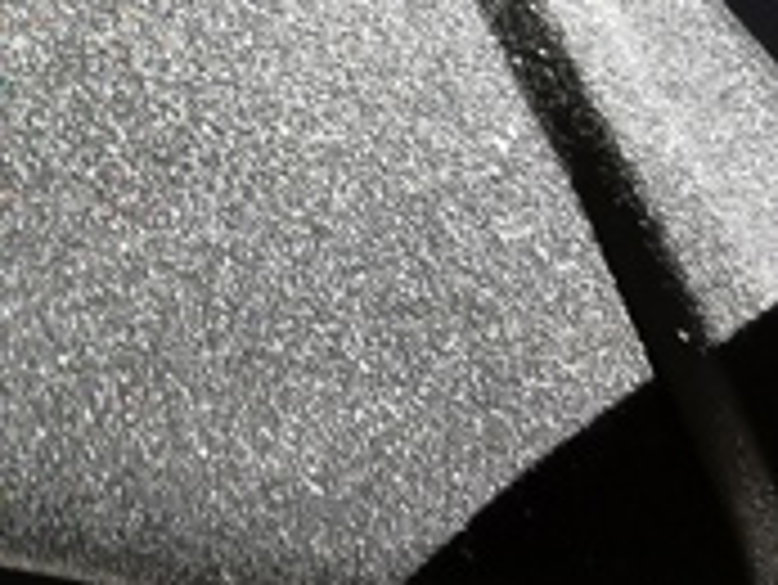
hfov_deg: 14.7
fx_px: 2699
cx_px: -549
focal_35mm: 120
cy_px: -198
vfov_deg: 12.0
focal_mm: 2.26
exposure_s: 1/120
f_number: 2.2
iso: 80
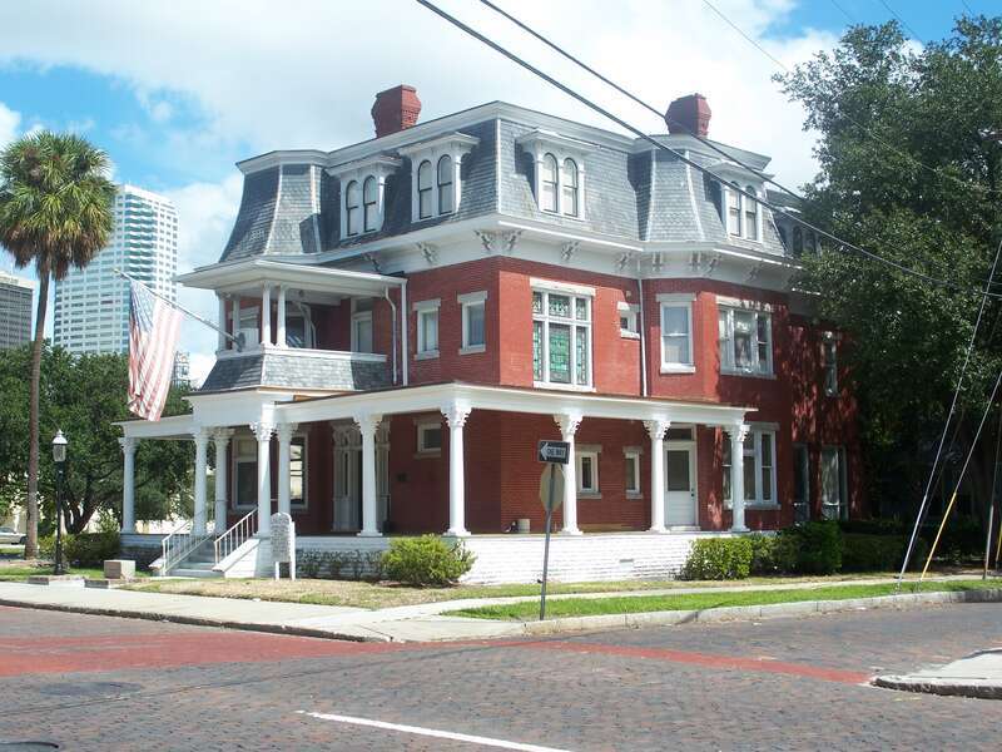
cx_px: 501
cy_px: 376
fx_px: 1476
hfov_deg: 37.5
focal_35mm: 51
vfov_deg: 28.6
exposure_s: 1/400
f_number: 4.5
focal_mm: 10.7
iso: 64
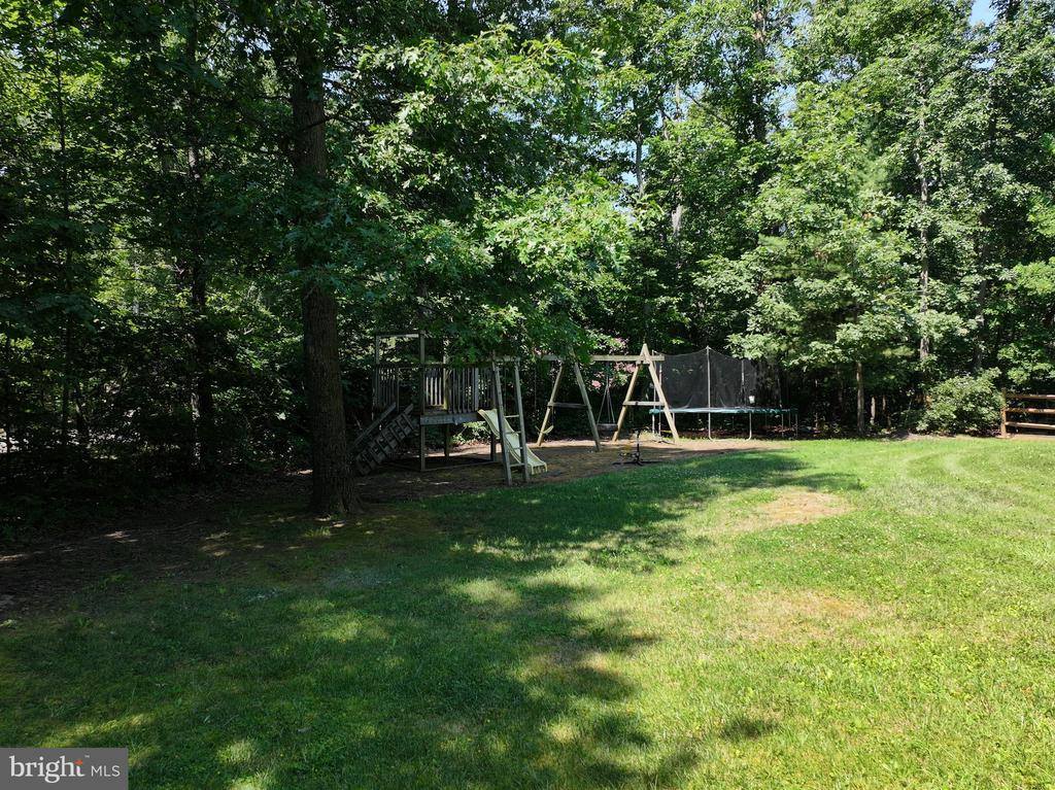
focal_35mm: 24
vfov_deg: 56.8
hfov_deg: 71.6
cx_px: 528
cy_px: 395
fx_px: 731
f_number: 2.8
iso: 150
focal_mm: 12.29
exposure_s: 1/1000
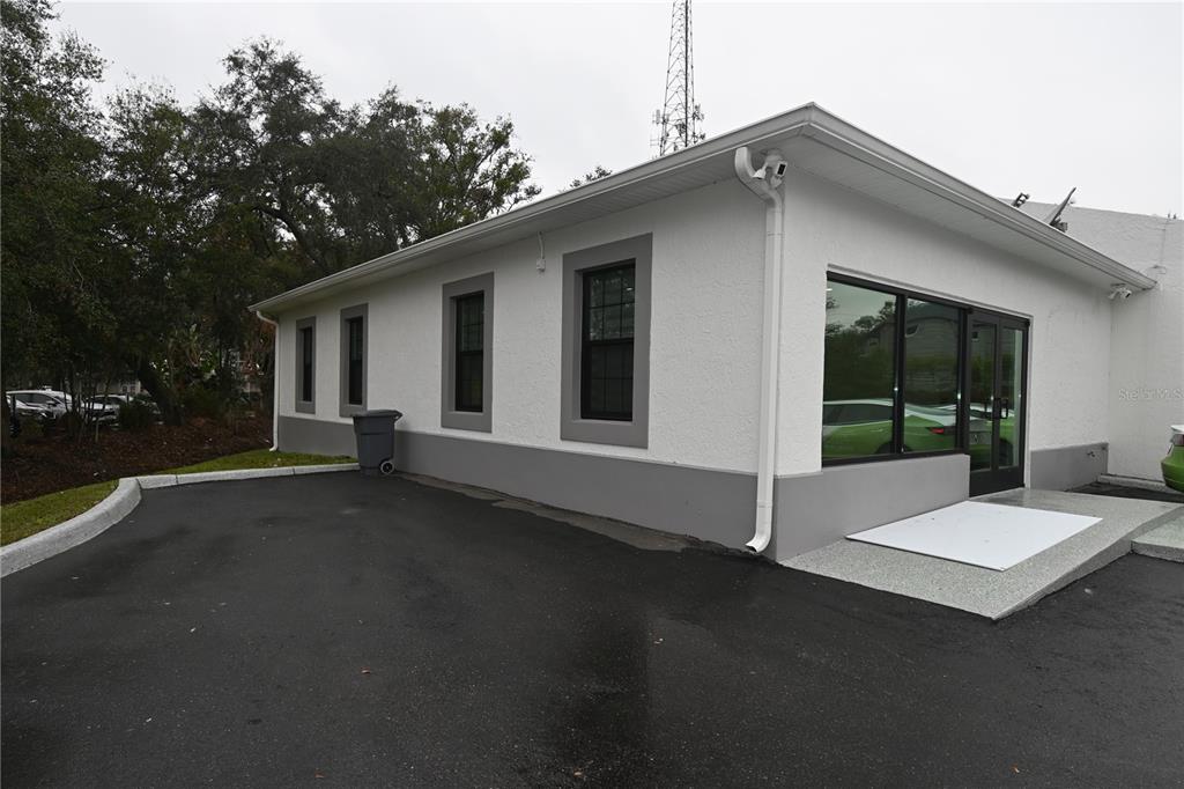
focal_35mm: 20
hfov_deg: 85.4
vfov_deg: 63.2
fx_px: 641
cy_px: 394
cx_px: 592
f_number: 5.6
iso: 100
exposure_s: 1/125
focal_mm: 13
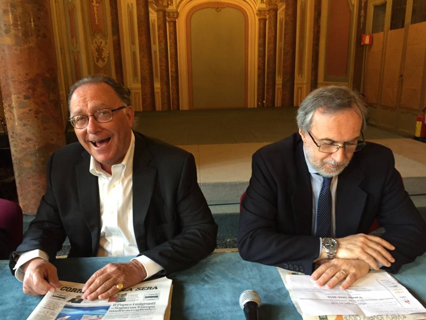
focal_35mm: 29
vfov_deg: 48.2
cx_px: 213
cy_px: 160
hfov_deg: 61.7
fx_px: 357
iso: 200
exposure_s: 1/33
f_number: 2.2
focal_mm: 4.15
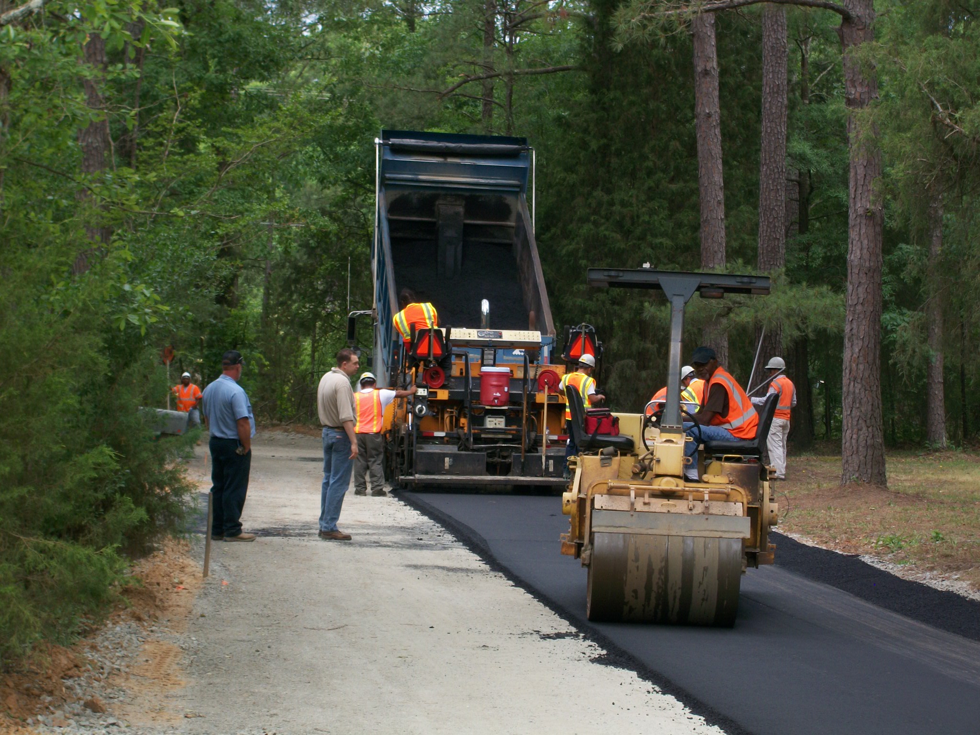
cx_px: 490
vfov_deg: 14.1
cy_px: 368
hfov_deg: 18.7
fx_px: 2973
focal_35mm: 105
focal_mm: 18.8
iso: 80
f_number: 5.7
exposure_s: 1/100
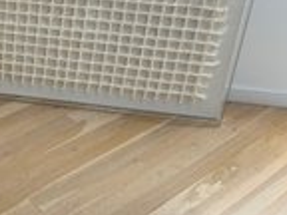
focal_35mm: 57
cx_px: -9
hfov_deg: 31.0
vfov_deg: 25.4
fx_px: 473
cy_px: 57
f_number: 1.78
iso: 80
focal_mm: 6.76
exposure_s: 1/356
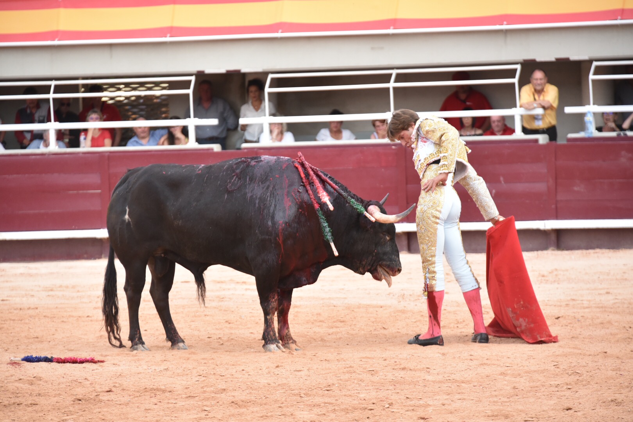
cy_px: 211
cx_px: 316
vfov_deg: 6.9
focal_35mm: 200
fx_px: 3516
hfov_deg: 10.3
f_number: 5.6
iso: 2000
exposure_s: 1/500
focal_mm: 200
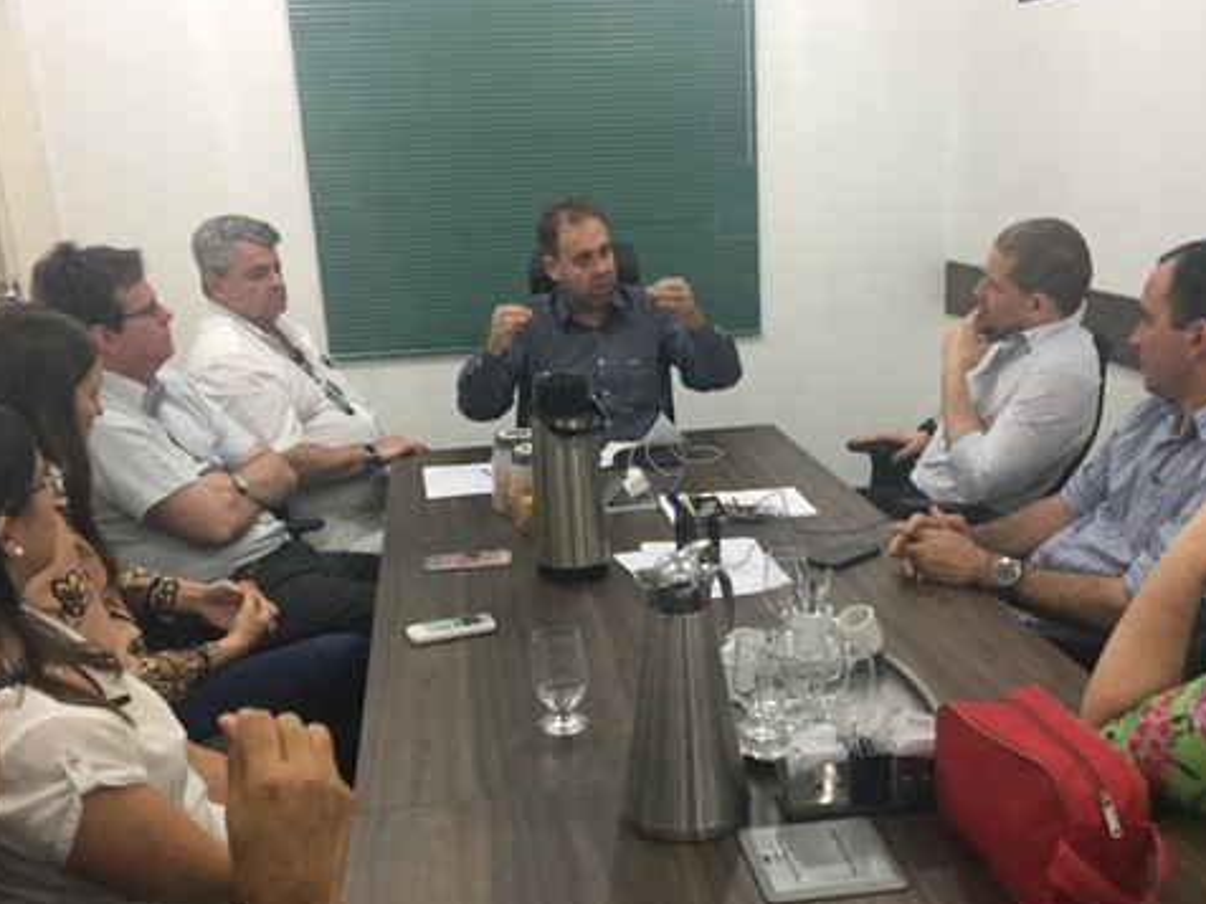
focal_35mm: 39
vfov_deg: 36.6
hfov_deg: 47.8
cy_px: 557
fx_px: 1359
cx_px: 674
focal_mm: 4.15
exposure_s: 1/30
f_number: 2.2
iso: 100
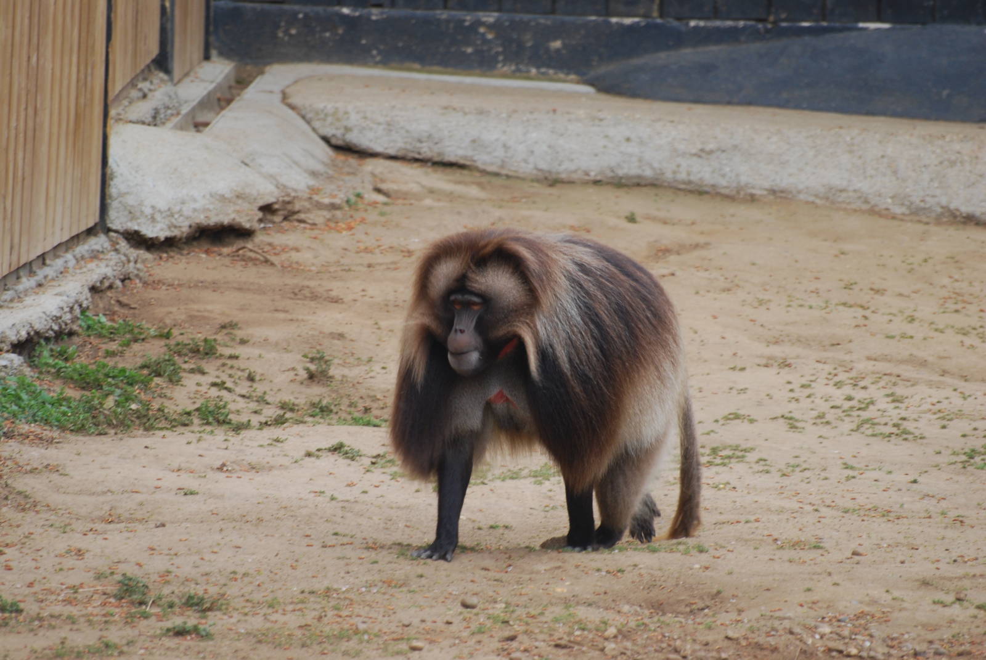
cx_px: 493
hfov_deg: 4.6
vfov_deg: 3.1
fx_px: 12339
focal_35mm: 450
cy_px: 330
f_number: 5.6
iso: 250
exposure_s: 1/125
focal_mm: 300
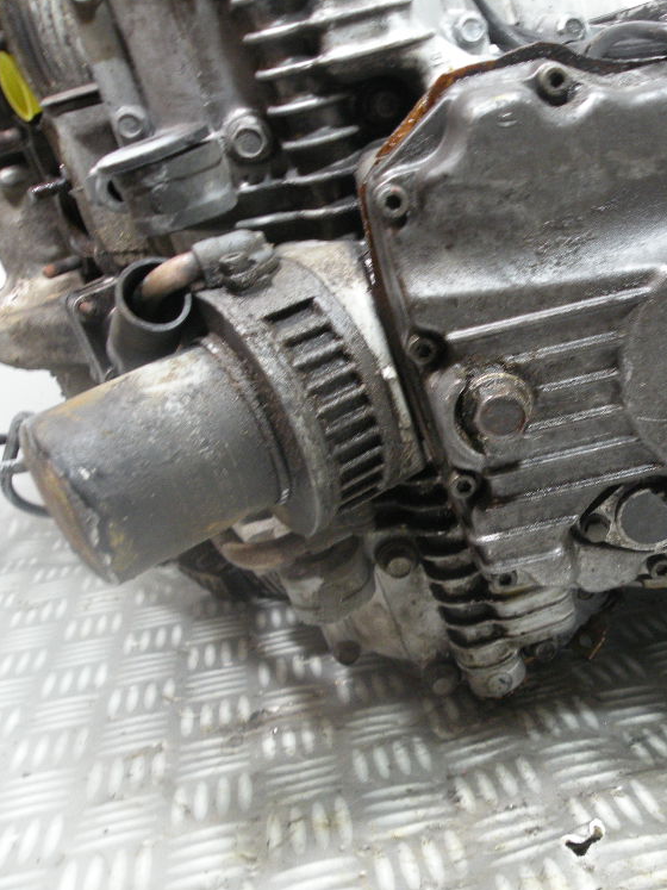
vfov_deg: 50.1
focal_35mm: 37
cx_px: 562
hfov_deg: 36.9
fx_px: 951
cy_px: 449
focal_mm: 4.7
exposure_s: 1/60
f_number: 2.8
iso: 193
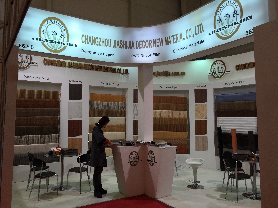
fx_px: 233
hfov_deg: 61.7
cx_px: 139
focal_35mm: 29
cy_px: 104
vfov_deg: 48.2
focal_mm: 4.15
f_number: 2.2
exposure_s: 1/100
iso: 32
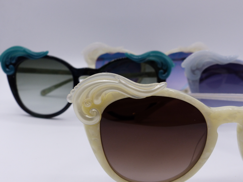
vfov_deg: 36.0
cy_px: 91
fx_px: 281
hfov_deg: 46.8
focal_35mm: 40
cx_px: 122
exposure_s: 1/500
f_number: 4
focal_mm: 7.1
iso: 100
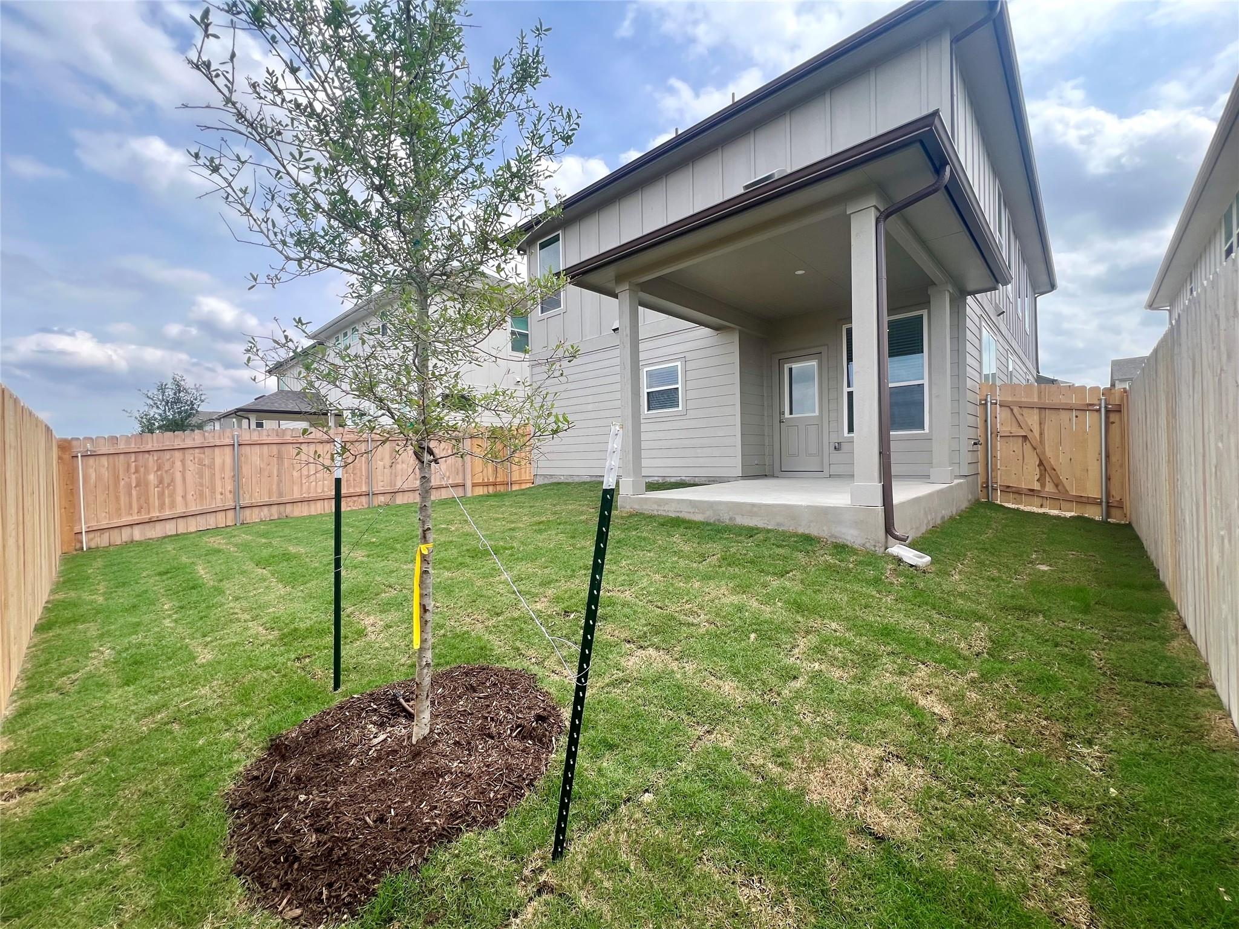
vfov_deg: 89.9
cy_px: 464
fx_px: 465
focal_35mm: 13
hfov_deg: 106.2
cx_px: 620
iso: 32
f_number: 1.8
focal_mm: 1.57
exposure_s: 1/786
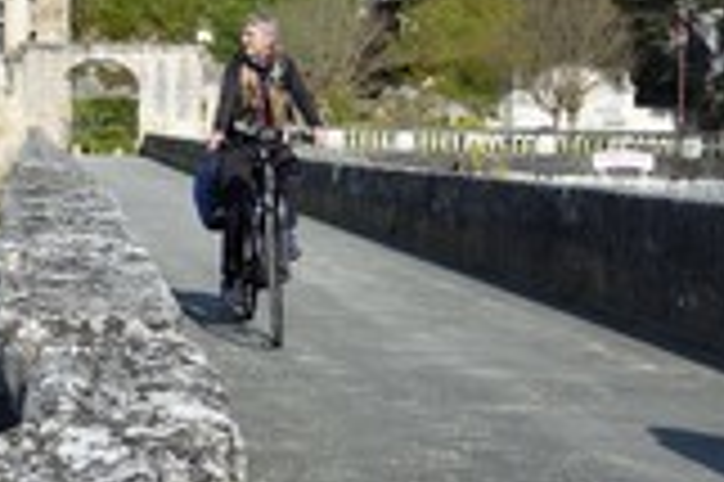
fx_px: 1627
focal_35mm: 81
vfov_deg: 16.7
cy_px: 108
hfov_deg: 22.7
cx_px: -182
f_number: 10
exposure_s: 1/250
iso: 200
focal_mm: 31
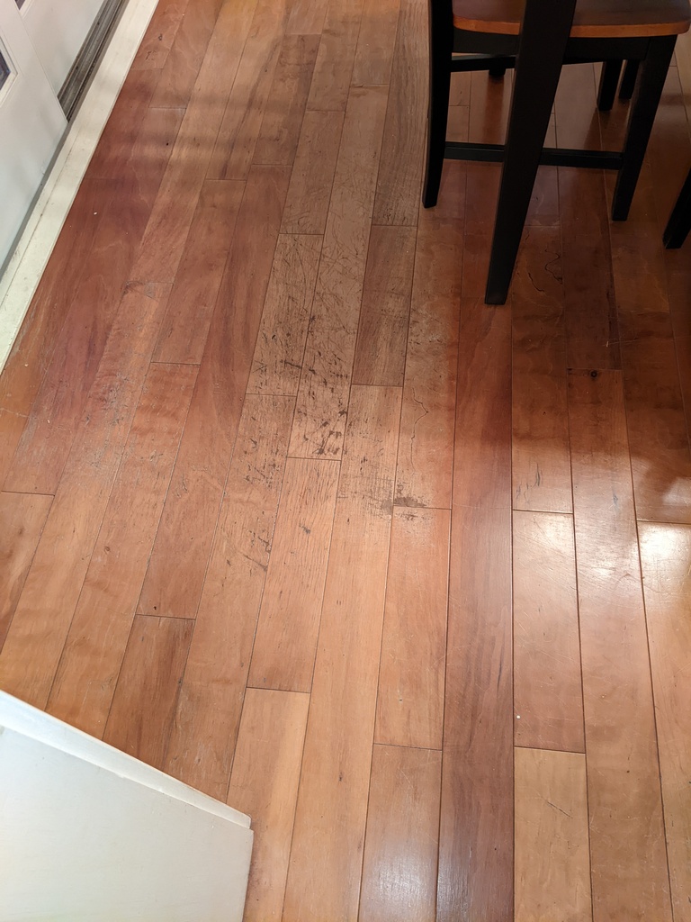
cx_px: 346
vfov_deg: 65.3
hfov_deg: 51.4
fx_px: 719
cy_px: 461
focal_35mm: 27
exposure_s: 1/24
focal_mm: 4.44
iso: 282
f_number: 1.8
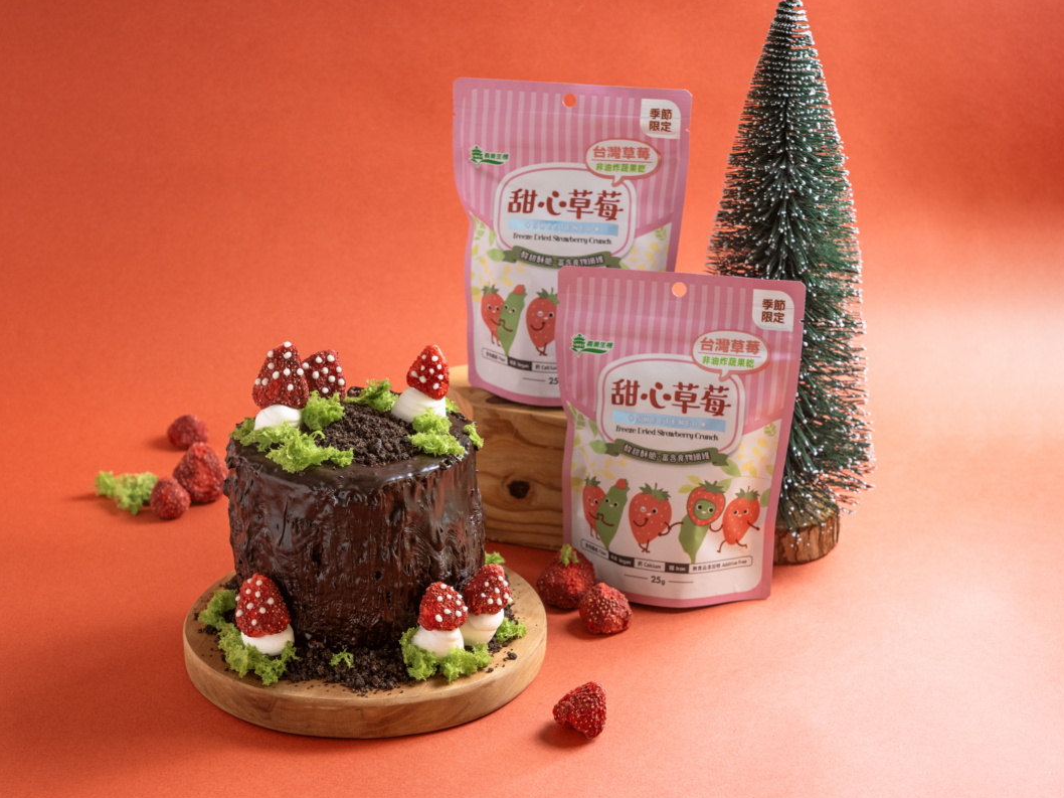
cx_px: 489
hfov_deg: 26.8
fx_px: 2236
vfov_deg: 20.2
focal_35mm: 73
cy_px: 398
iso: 800
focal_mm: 66.7
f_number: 8
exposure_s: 1/30
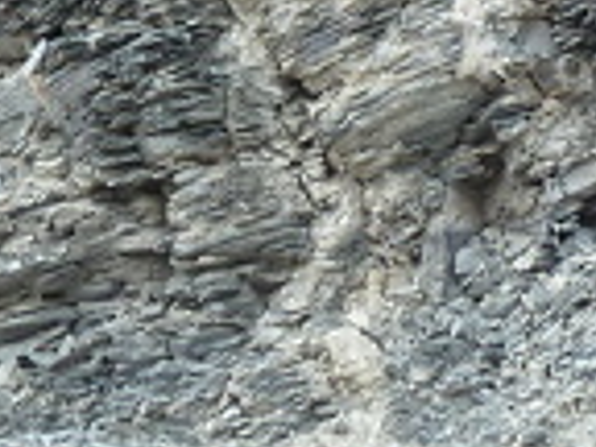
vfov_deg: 5.0
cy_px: -600
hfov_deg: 6.9
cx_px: 290
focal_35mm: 289
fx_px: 4976
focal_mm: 8.5
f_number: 3.8
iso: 100
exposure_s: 1/40
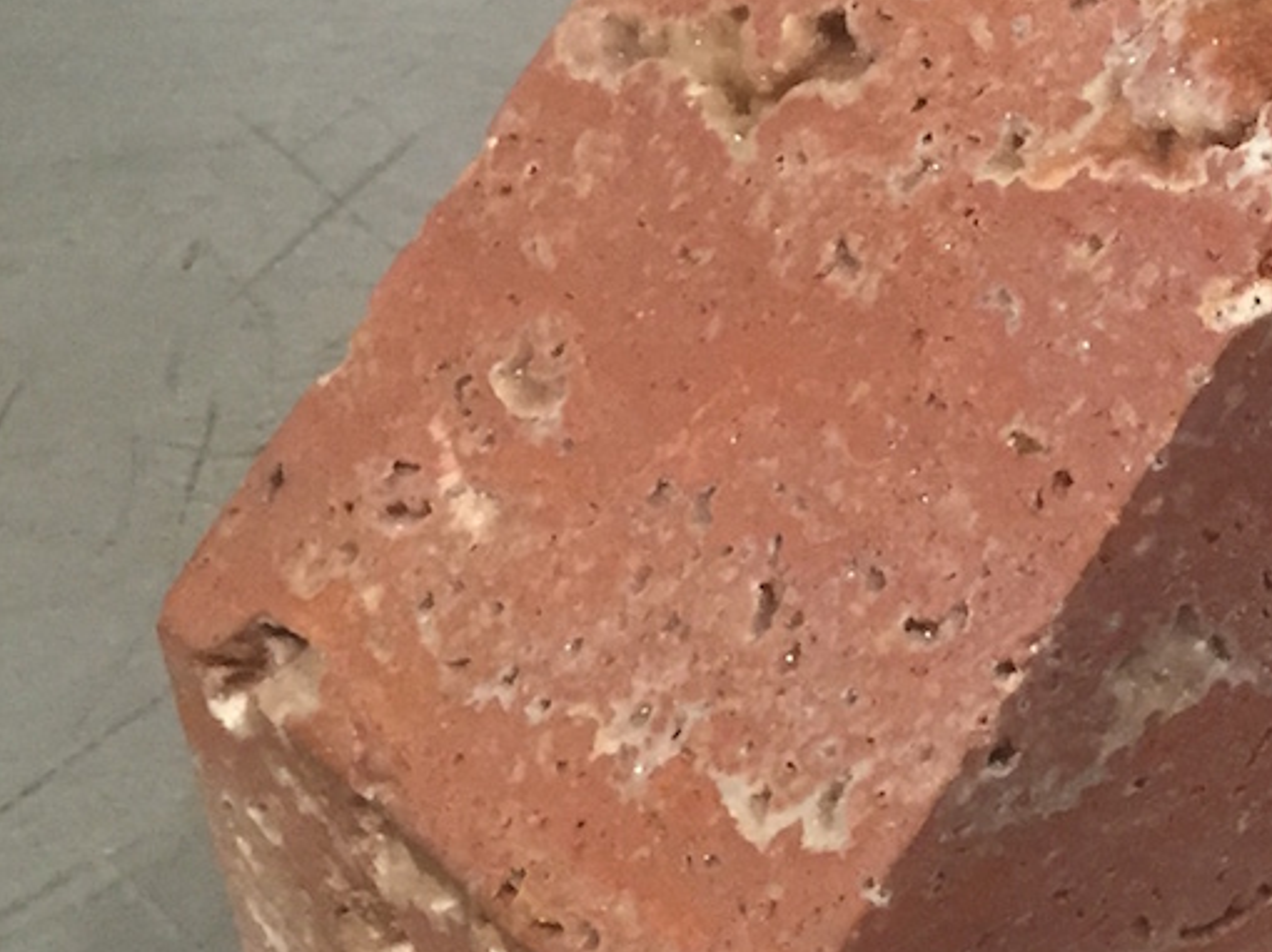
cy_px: 321
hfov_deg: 20.0
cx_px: 1838
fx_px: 3159
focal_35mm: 86
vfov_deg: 17.1
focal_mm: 4.15
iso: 200
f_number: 2.2
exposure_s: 1/30
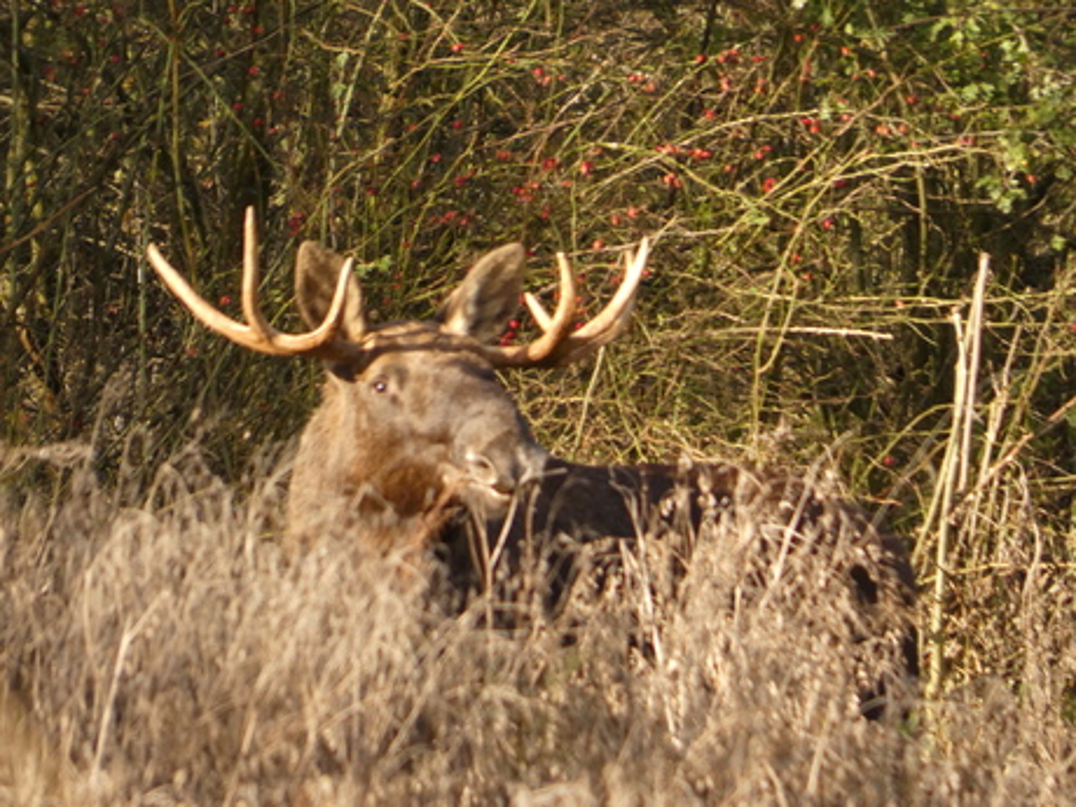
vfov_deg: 1.2
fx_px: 37301
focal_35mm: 1200
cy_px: 404
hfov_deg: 1.7
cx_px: 538
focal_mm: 215
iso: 400
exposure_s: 1/400
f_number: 5.9
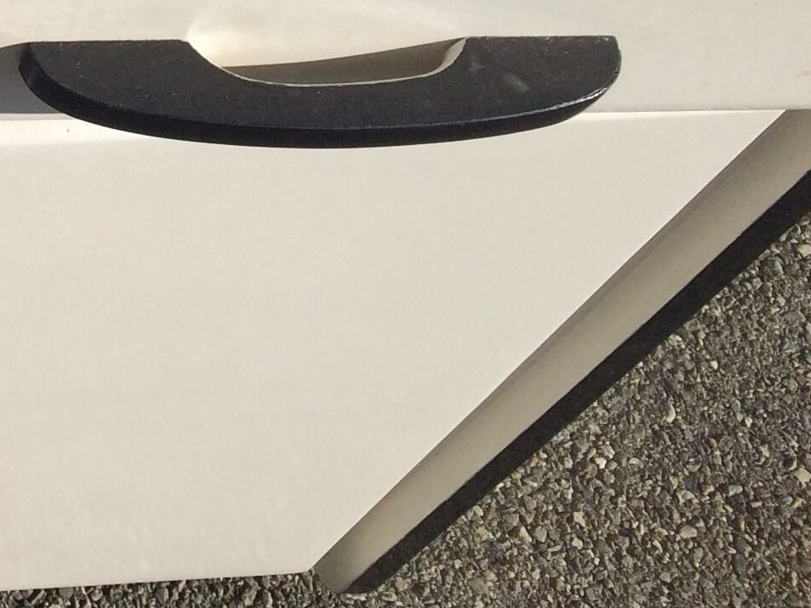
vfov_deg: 14.0
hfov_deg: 17.0
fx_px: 2319
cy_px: -306
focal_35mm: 99
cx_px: -562
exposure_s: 1/3731
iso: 32
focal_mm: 4.15
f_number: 2.2
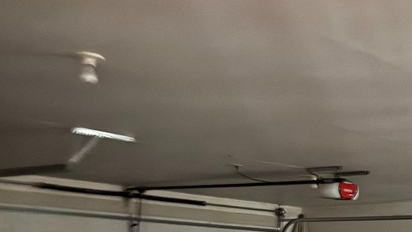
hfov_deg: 28.7
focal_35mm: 70
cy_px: 316
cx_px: 389
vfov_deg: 16.2
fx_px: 765
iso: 1600
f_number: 1.78
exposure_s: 1/9
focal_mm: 6.76
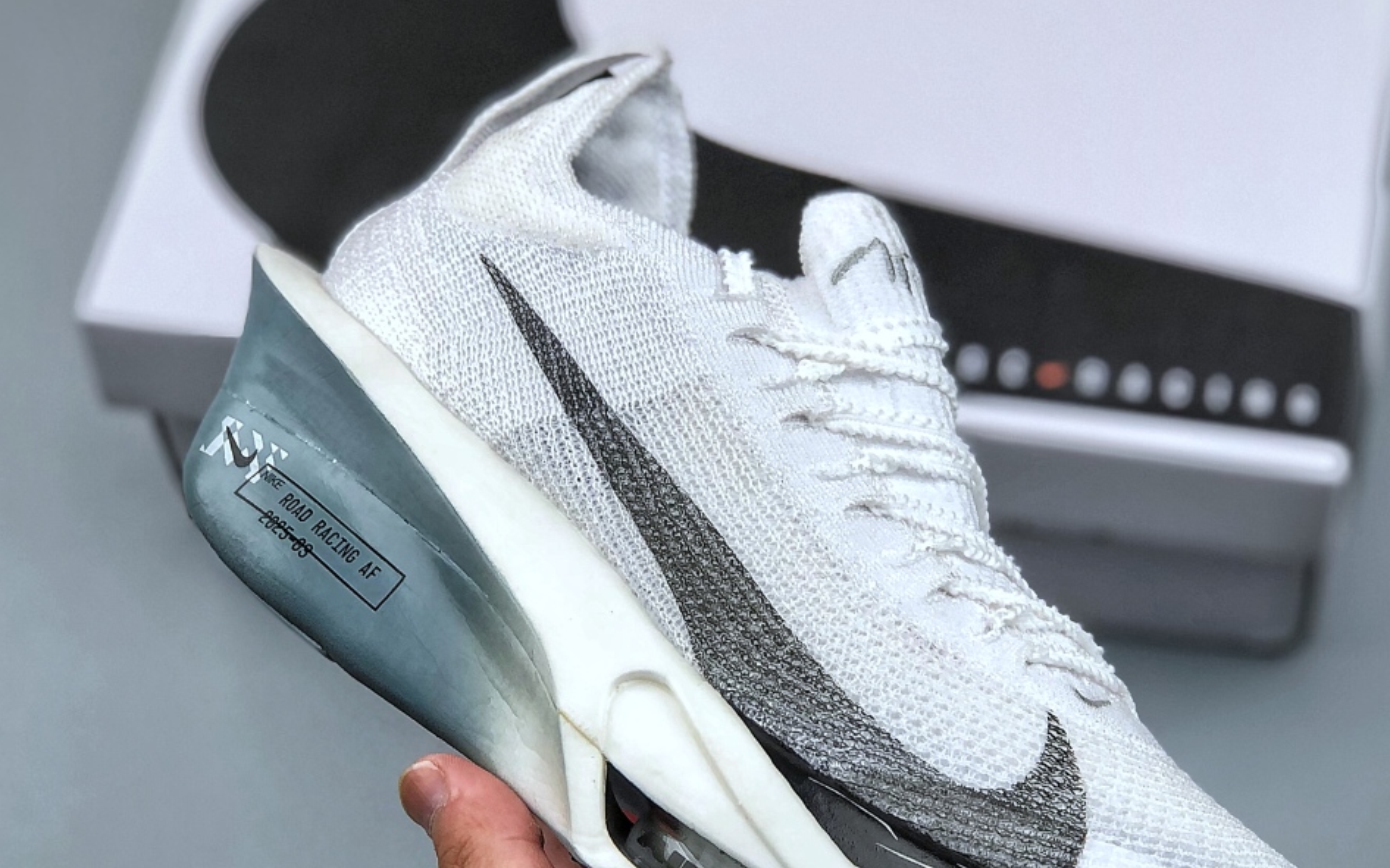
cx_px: 761
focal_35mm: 92
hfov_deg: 22.6
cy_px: 551
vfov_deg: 14.2
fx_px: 3485
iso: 25
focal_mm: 6.6
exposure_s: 1/100
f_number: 2.8
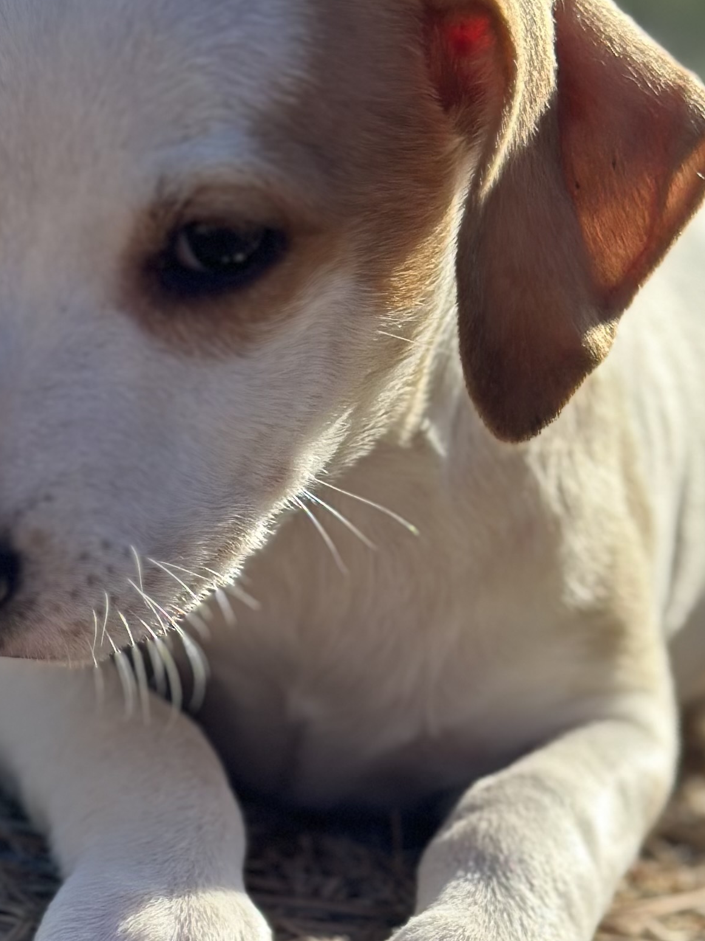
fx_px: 3394
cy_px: 757
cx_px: 308
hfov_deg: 11.9
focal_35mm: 125
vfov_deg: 15.7
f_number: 1.78
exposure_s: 1/2732
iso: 80
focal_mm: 6.86
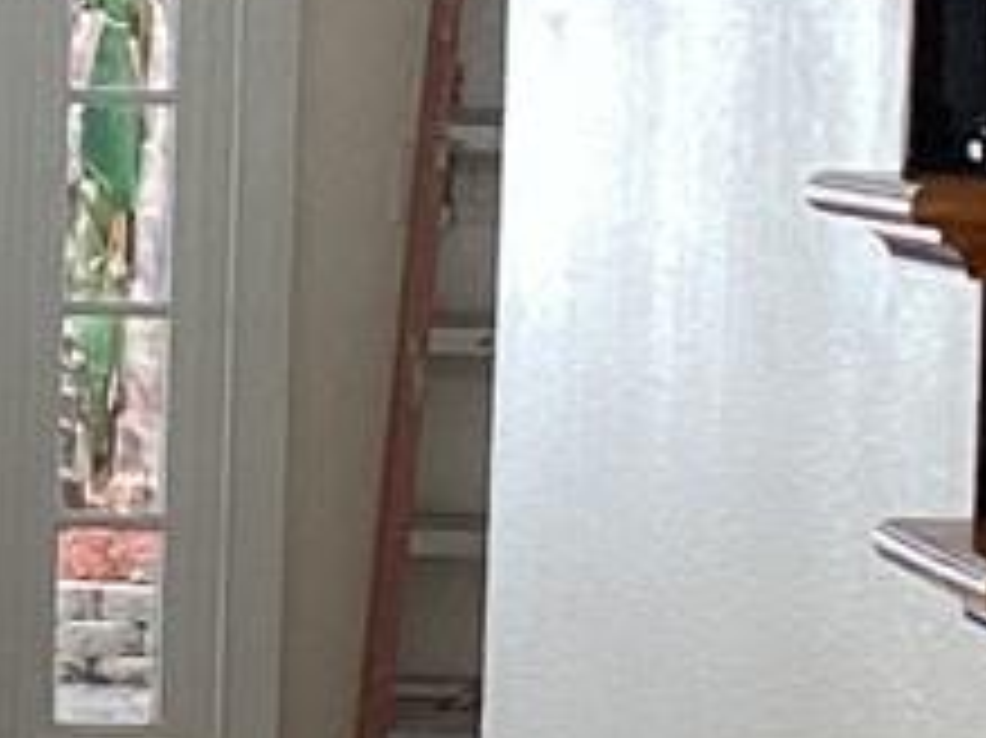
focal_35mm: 227
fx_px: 6462
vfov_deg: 6.5
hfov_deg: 8.7
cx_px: 180
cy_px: 256
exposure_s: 1/120
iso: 80
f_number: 2.4
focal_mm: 3.3
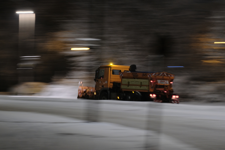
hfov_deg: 13.7
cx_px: 112
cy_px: 75
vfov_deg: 9.2
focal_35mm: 150
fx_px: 938
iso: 800
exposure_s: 1/3.5
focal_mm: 100
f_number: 5
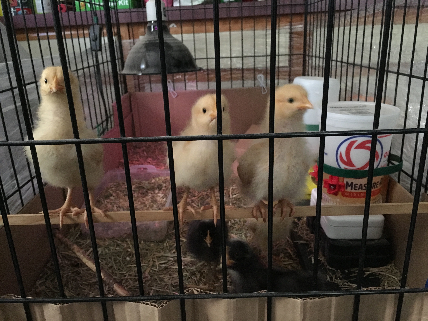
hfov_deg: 61.7
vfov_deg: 48.2
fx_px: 359
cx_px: 214
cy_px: 160
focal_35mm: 29
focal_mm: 4.15
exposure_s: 1/15
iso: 500
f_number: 2.2
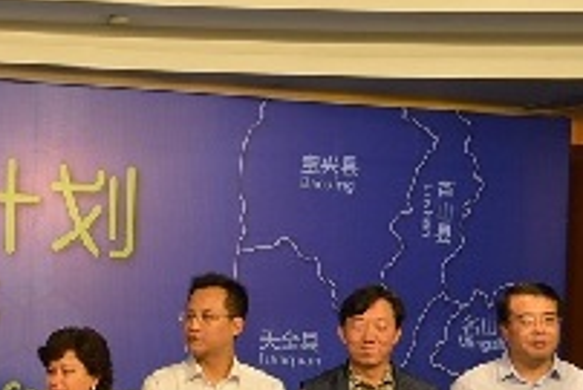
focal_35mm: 89
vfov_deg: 15.4
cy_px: 243
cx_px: 95
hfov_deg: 22.5
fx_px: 1442
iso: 400
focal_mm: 24
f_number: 5
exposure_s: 1/20
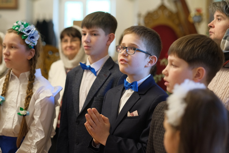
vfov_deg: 16.3
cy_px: 76
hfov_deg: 24.2
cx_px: 114
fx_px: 534
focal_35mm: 84
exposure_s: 1/110
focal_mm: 56
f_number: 2.2
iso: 2000
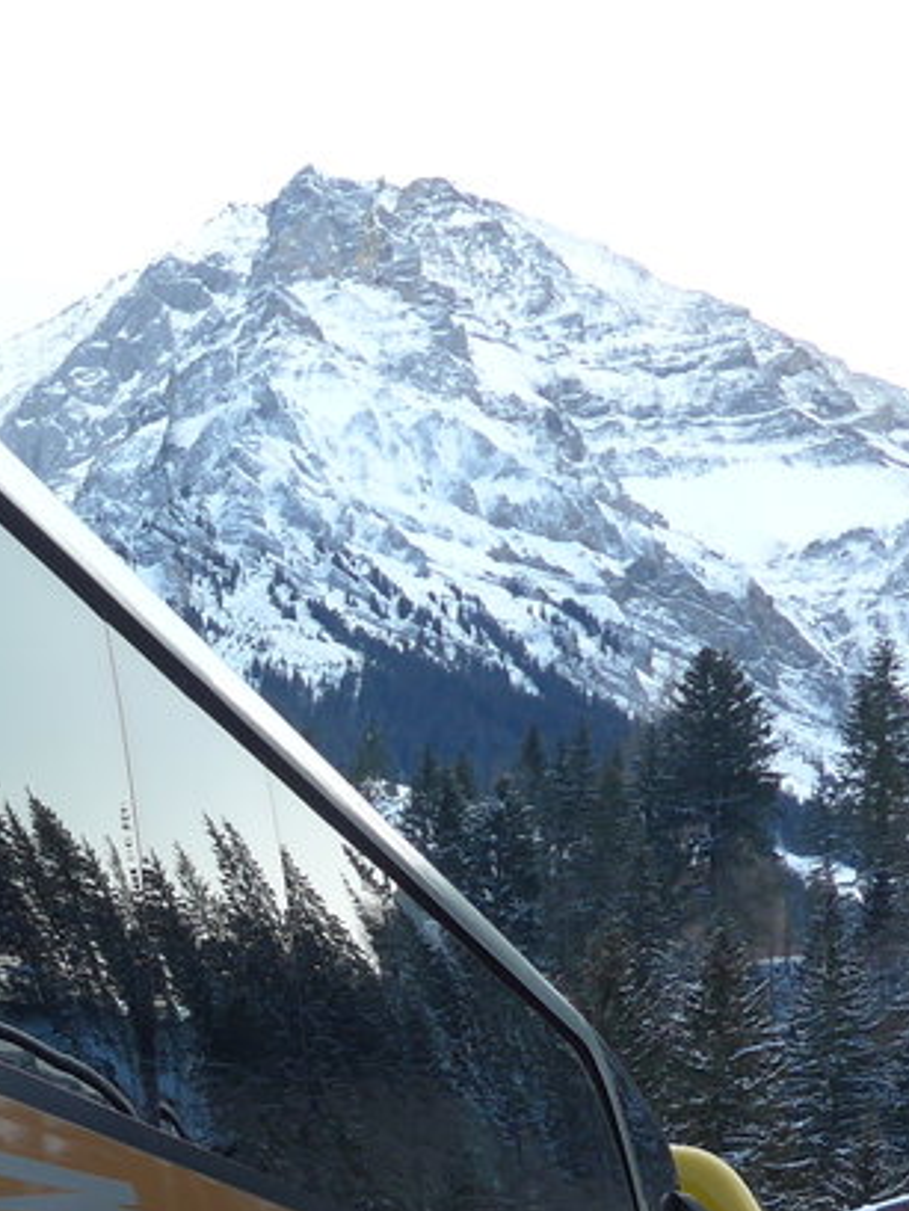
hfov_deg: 15.9
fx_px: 2975
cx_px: -474
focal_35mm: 85
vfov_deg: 22.1
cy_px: 1247
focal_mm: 6
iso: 80
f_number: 2.8
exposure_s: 1/250
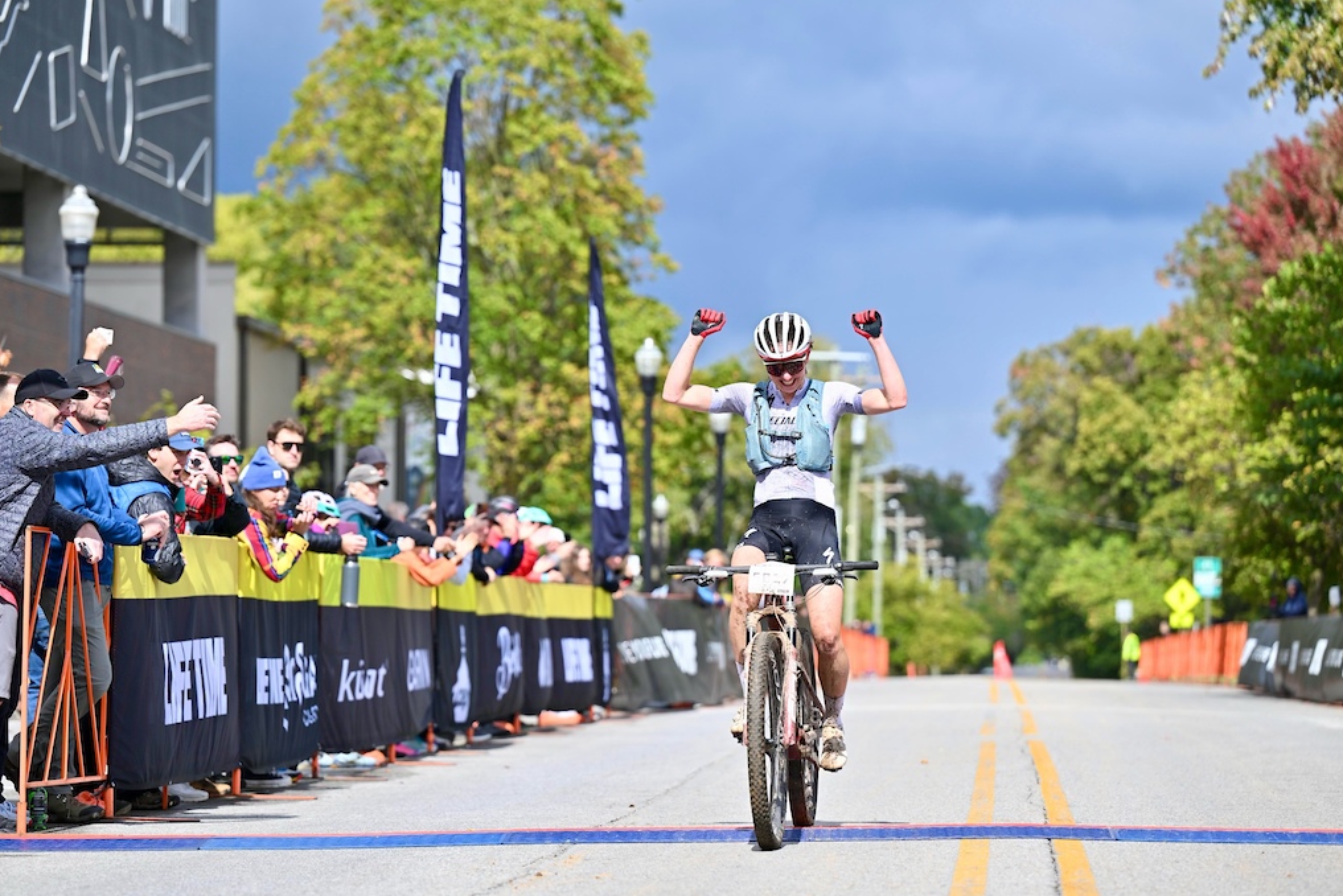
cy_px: 450
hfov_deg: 15.6
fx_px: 4888
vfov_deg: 10.5
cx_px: 674
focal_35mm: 131
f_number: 3.5
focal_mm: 130
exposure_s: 1/1250
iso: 100
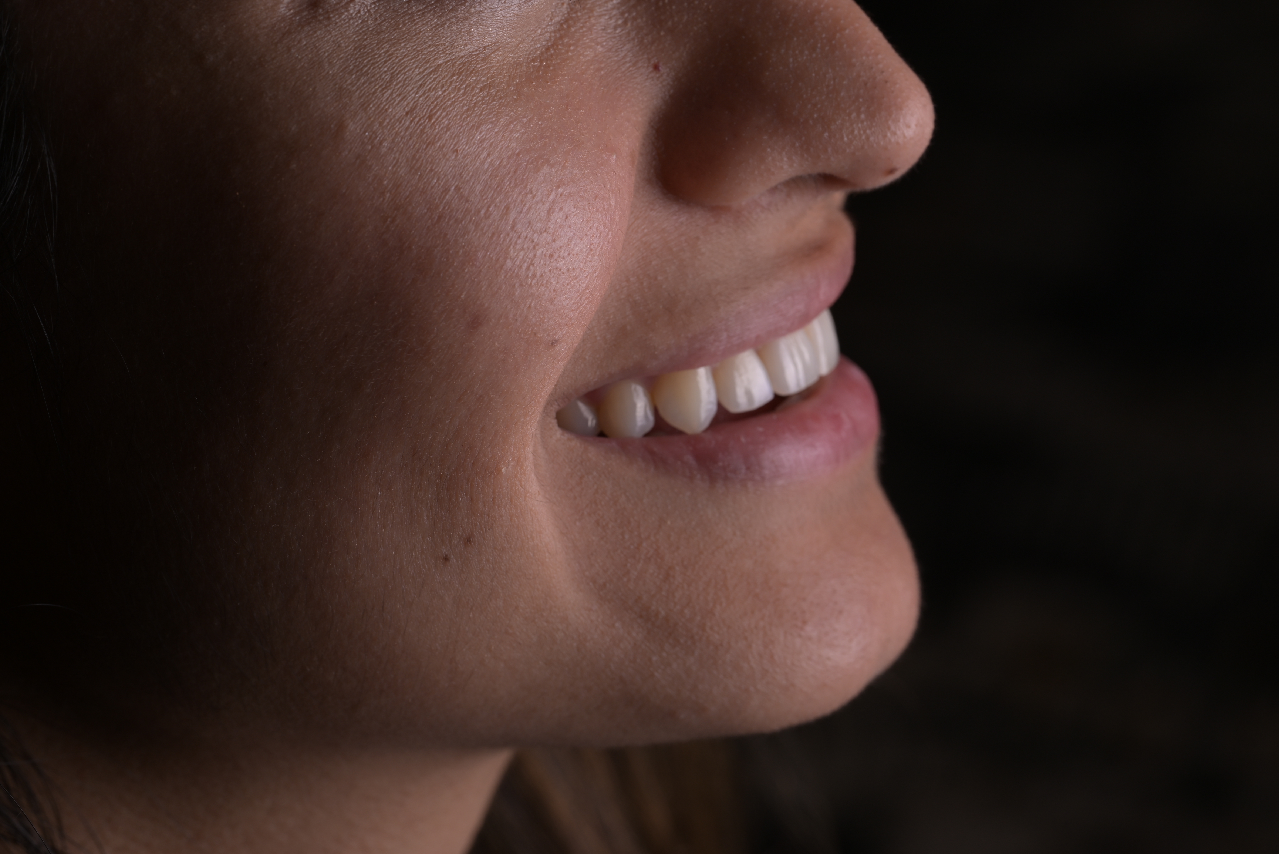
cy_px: 427
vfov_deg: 13.1
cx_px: 640
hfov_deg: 19.4
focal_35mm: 105
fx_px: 3732
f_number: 14
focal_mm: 105
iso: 100
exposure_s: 1/100
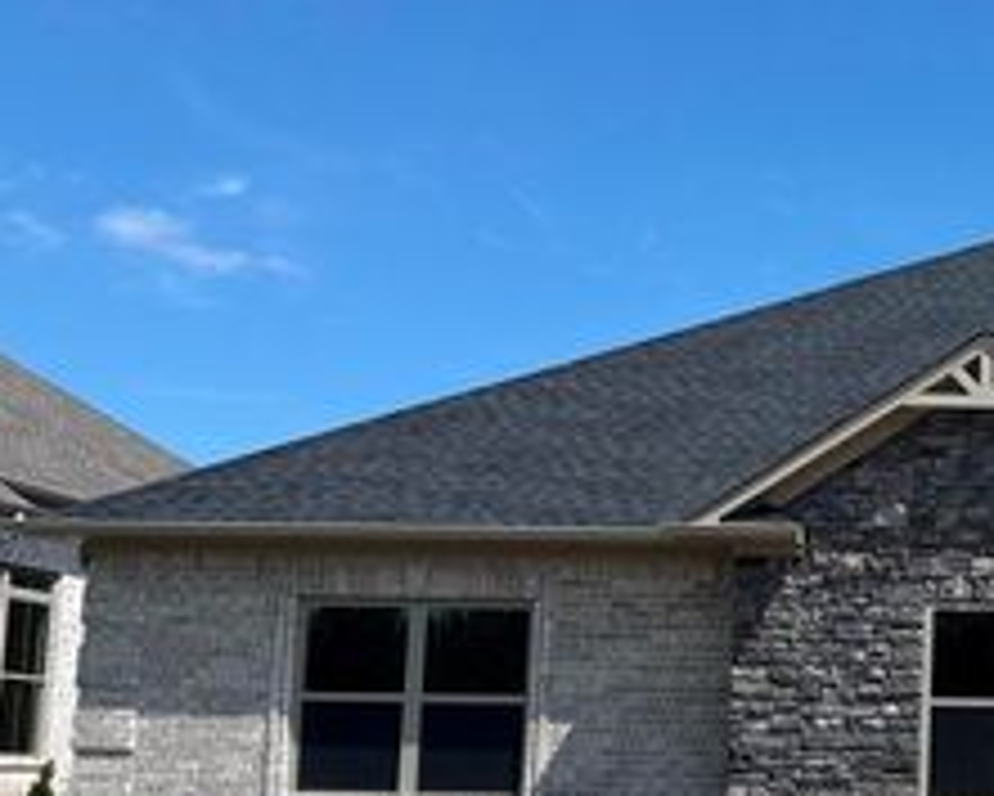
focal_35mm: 53
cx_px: 1052
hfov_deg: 31.9
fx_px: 1560
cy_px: 558
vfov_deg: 28.4
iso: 80
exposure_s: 1/4673
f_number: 1.78
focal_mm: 6.76
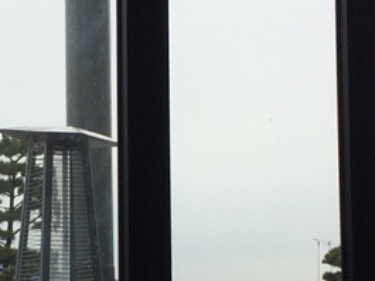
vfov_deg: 14.0
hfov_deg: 18.4
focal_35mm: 105
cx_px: 45
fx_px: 1138
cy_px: 219
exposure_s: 1/326
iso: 32
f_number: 2.2
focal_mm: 4.15
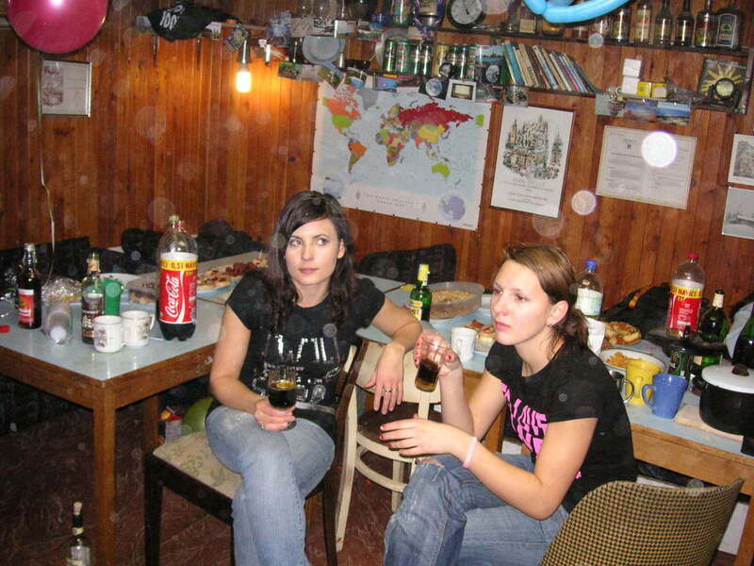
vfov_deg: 38.7
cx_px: 377
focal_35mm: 37
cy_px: 283
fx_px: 806
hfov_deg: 50.1
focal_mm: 6.1
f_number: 2.8
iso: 160
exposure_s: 1/45
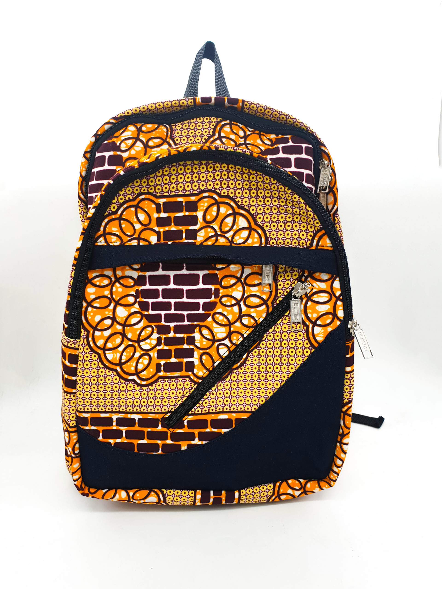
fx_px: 443
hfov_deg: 53.1
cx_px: 221
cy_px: 294
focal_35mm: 26
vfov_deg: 67.3
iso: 50
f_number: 2.4
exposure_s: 1/352
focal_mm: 4.3
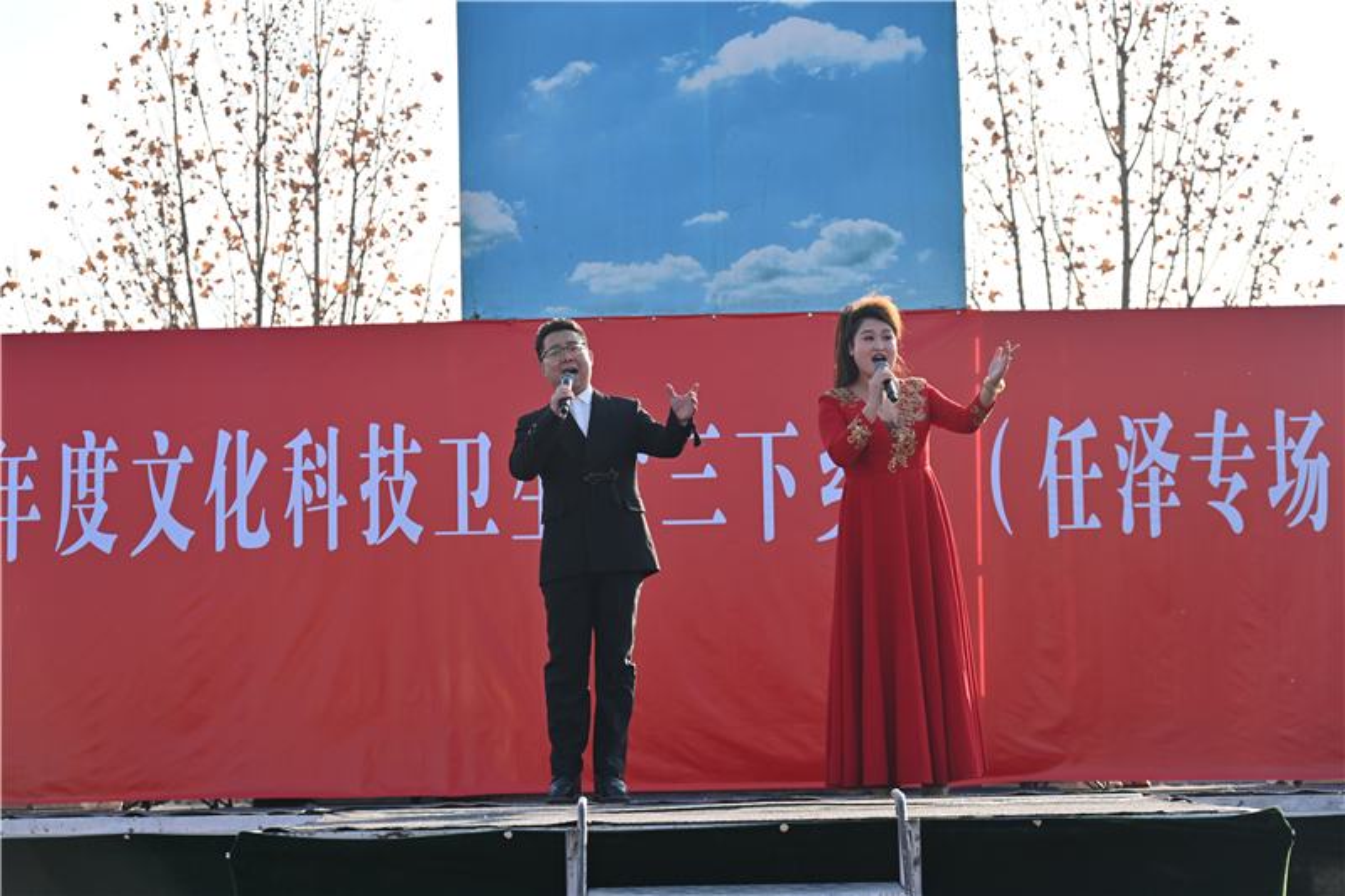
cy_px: 448
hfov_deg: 23.6
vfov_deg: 15.9
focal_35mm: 86
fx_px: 3212
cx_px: 672
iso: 110
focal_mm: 86
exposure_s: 1/250
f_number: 6.3
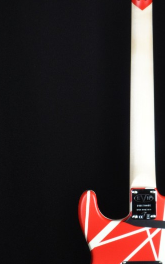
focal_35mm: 139
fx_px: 1001
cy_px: 139
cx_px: 137
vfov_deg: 15.0
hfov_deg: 9.4
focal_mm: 50
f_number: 11
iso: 800
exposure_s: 1/160
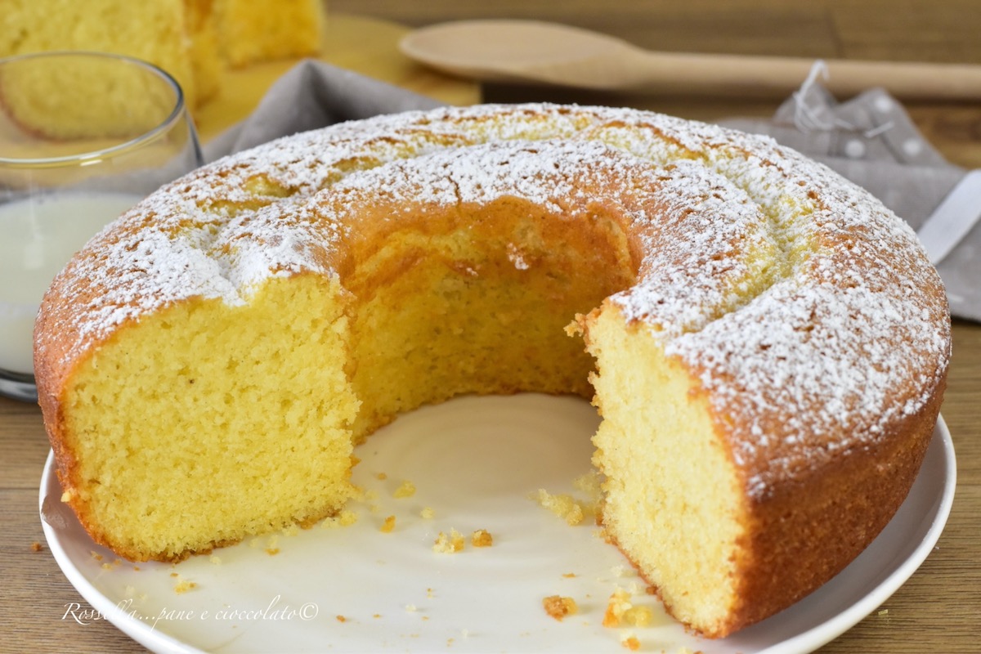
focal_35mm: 75
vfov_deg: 18.2
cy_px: 327
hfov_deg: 27.0
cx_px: 490
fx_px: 2044
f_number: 7.1
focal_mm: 50
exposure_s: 1/30
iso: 2000
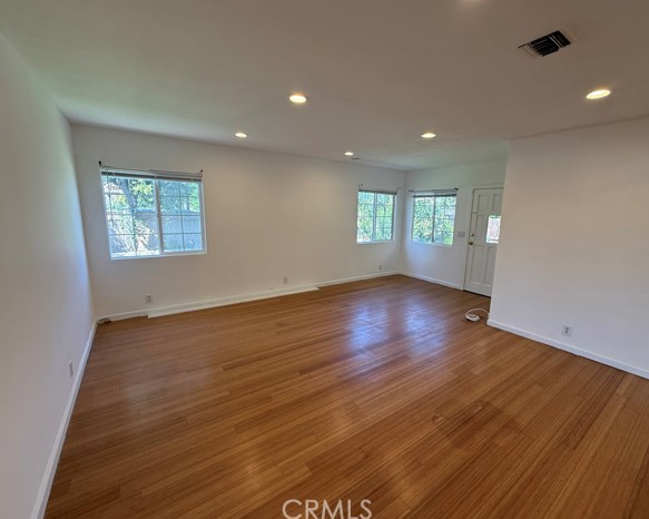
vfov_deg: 84.0
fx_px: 288
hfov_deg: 96.7
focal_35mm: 15
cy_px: 258
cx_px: 347
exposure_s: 1/120
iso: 80
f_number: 2.2
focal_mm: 2.22
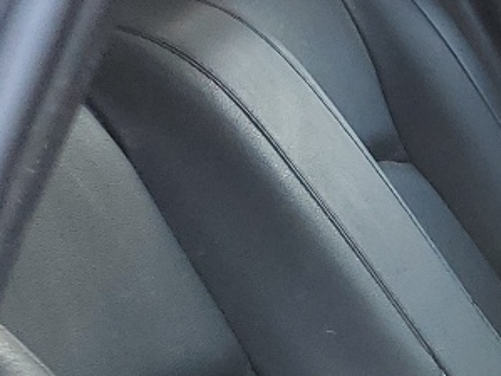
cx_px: 1243
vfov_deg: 10.3
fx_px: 2011
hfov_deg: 11.5
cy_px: 574
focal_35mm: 139
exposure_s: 1/294
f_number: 1.5
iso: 50
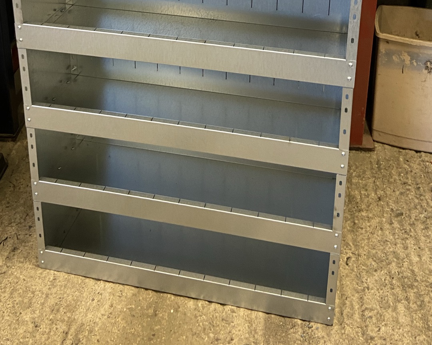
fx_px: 614
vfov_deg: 28.7
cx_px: 205
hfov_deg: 38.8
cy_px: -29
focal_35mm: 48
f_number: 1.8
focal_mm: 4.25
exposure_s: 1/50
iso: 100
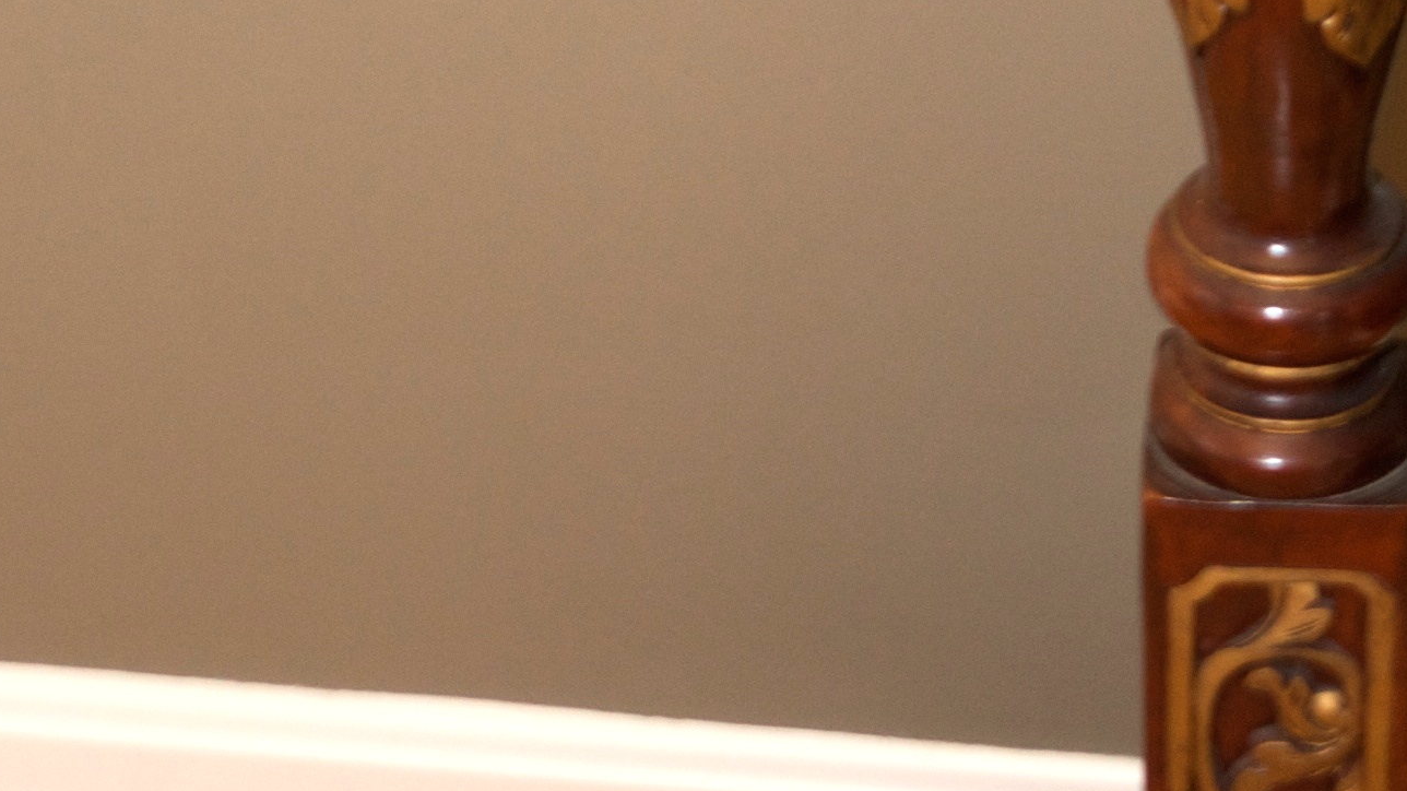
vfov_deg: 8.2
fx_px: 5371
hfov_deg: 14.8
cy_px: -387
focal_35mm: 144
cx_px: 1243
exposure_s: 1/60
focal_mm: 24
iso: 320
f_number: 4.5
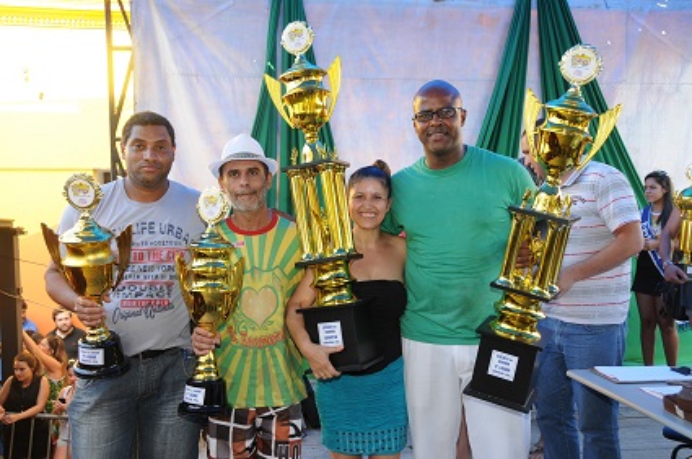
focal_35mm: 36
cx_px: 346
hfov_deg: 53.2
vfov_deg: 36.8
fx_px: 691
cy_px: 230
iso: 250
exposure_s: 1/80
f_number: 5.6
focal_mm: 24
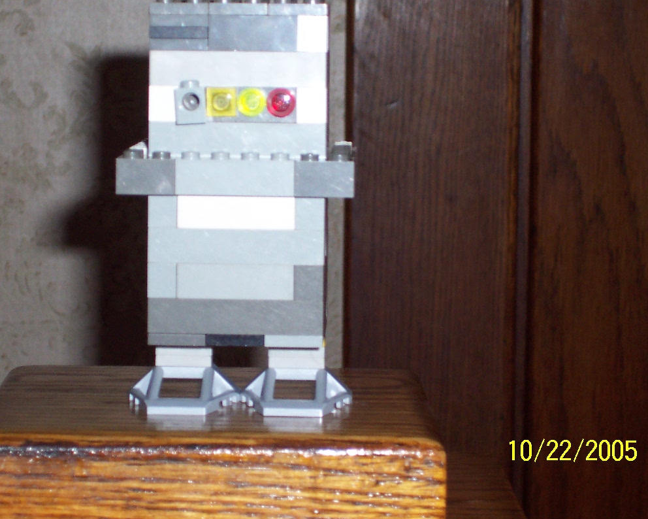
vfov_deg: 11.8
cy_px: 231
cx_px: 293
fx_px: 2513
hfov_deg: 14.7
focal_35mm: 131
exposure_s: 1/90
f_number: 4.8
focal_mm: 16.8
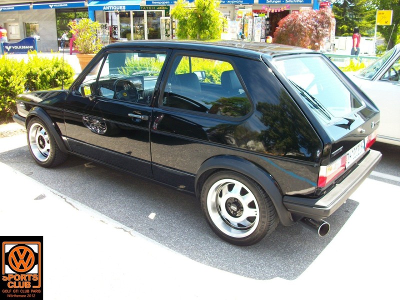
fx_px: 393
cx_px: 200
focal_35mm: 34
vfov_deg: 41.8
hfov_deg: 54.0
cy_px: 150
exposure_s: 1/161
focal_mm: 5.7
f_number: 2.9
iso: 80
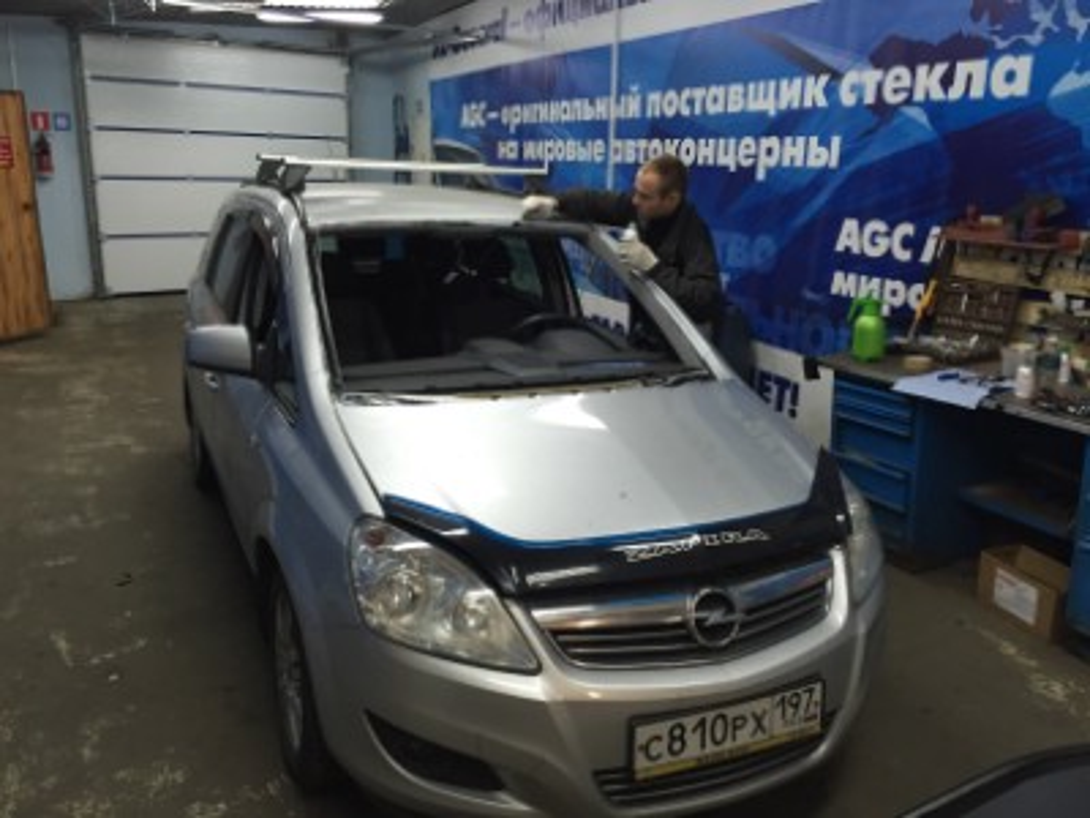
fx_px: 913
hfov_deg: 61.7
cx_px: 545
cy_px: 409
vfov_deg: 48.2
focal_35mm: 29
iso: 125
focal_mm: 4.15
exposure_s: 1/33
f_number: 2.2
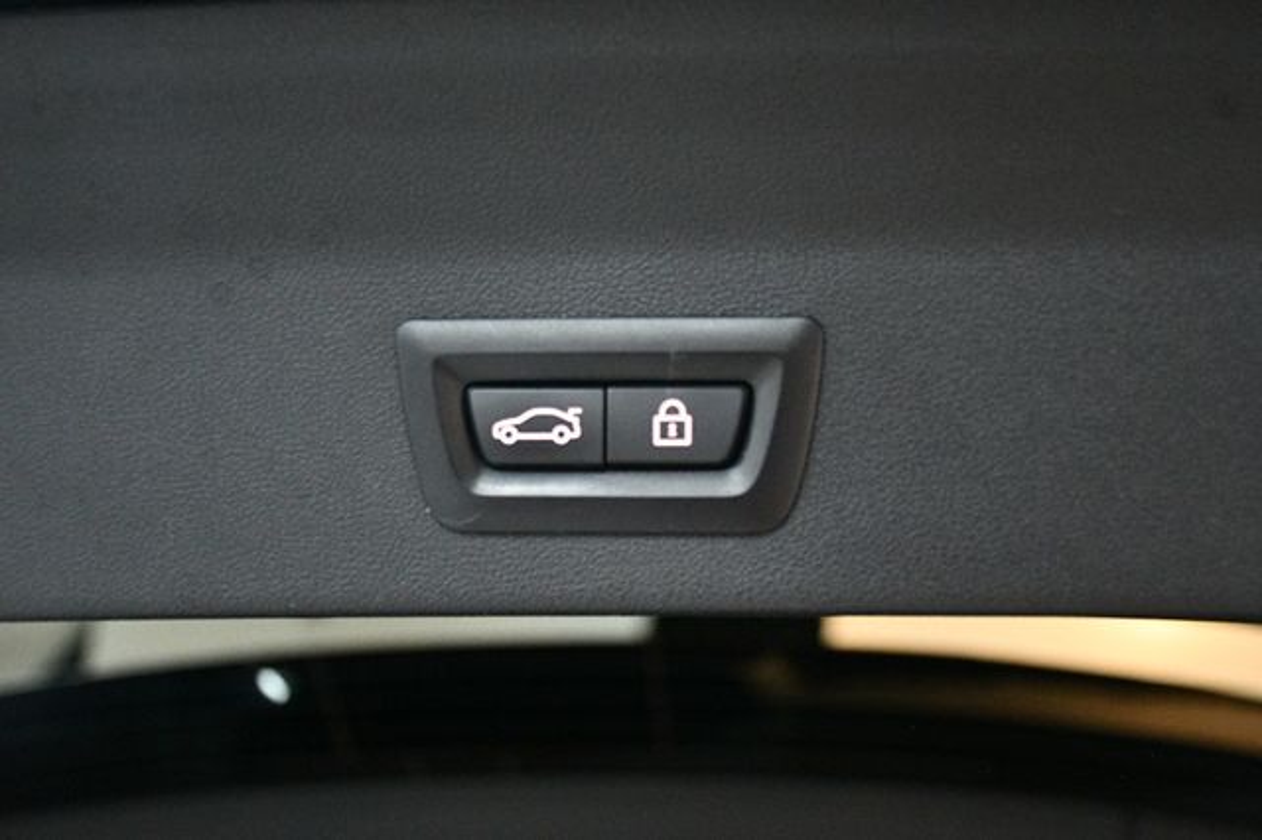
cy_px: 420
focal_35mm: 51
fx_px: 1787
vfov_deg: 26.5
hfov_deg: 38.9
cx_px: 631
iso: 5000
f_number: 4.2
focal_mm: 34
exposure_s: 1/60
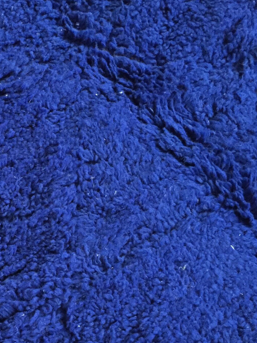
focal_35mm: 70
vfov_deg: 27.6
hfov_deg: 19.8
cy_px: 232
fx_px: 693
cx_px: -44
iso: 320
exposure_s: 1/17
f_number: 2.2
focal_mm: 4.15
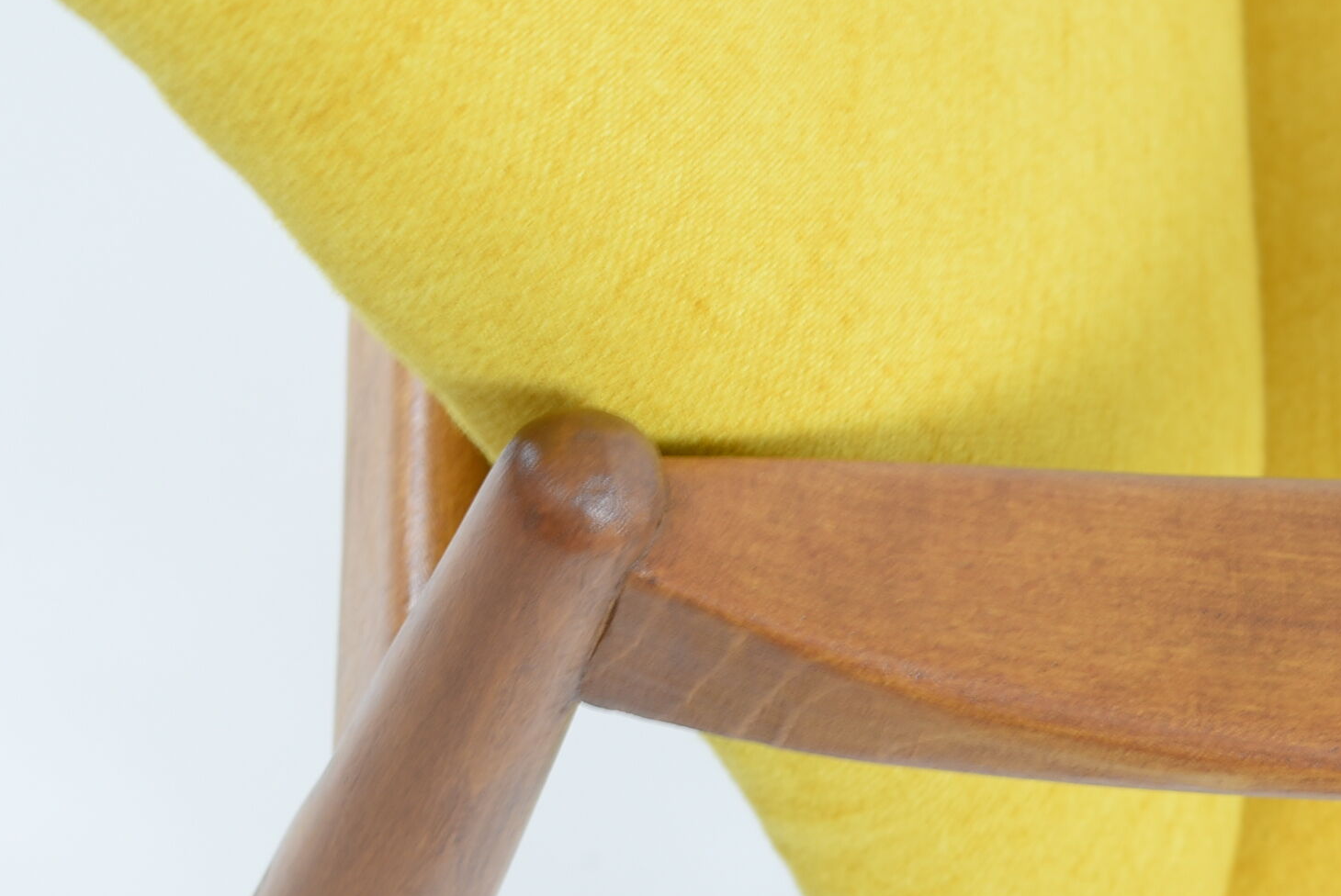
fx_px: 6301
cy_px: 547
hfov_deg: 12.1
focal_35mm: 169
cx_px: 1014
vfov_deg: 8.1
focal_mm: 55
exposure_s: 1/5
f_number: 5.6
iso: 100
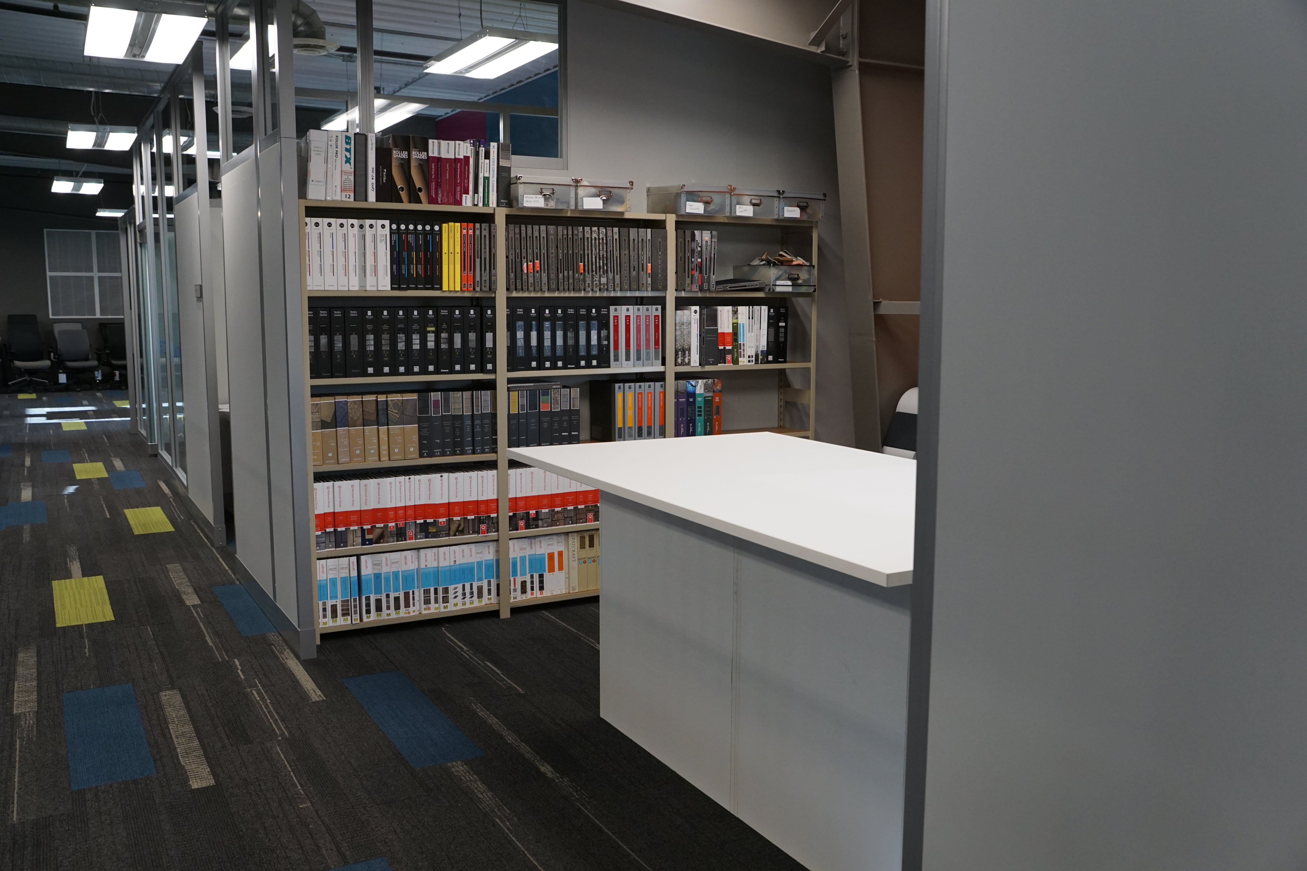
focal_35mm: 30
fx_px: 1089
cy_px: 436
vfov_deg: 43.6
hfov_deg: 61.9
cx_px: 654
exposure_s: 1/160
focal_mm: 20
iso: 800
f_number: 4
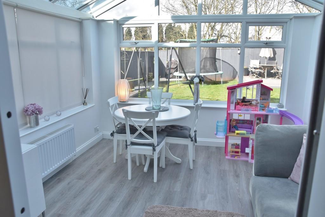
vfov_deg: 47.9
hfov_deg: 67.4
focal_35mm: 27
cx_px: 162
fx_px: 244
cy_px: 108
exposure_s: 1/250
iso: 200
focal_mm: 18
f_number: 5.6
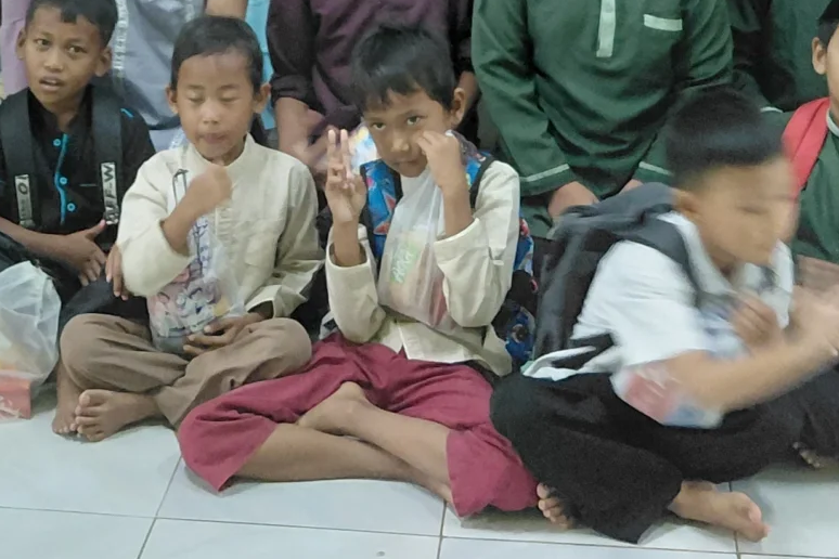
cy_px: -407
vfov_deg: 14.3
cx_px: 273
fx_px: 2004
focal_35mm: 86
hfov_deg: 23.5
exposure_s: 1/33.4
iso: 320
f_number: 1.8
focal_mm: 4.69
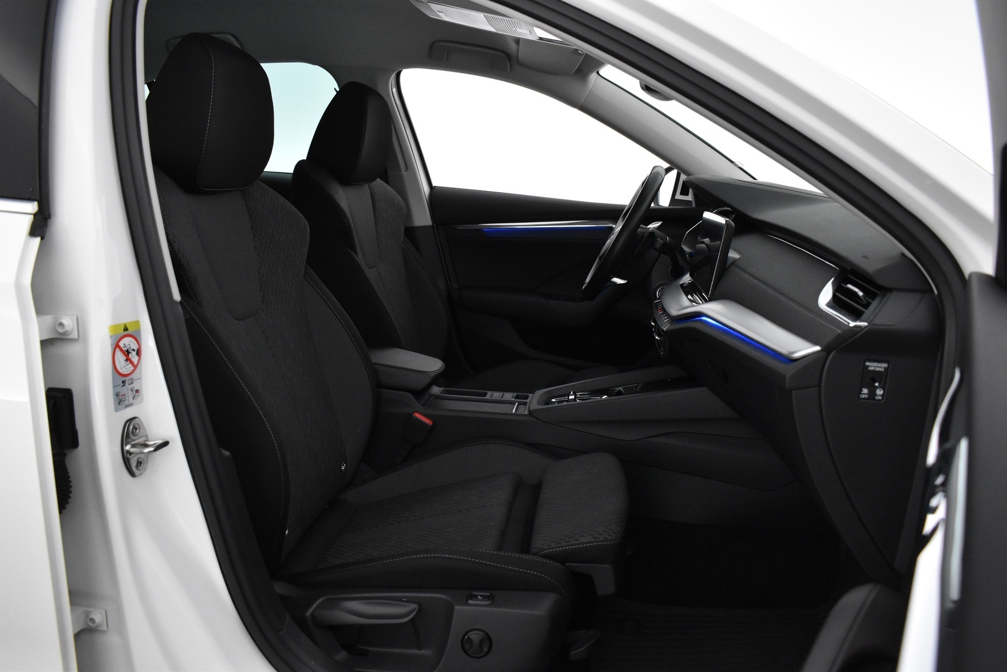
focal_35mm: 27
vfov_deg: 47.9
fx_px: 755
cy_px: 336
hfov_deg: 67.4
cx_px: 504
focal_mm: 18
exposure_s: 1/80
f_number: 4.5
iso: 3200
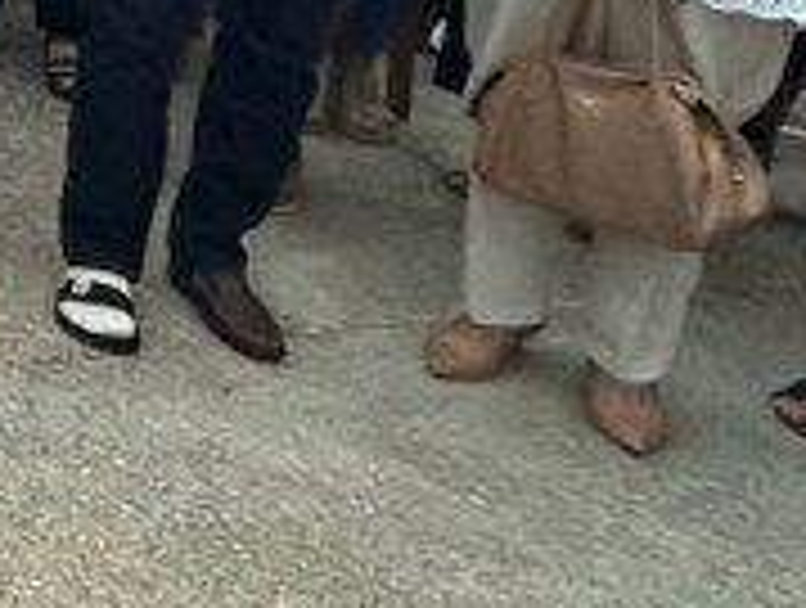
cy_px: -414
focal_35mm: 78
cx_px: -1112
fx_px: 1820
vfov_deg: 16.5
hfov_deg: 15.1
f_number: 2.2
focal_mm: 2.22
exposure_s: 1/50
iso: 160
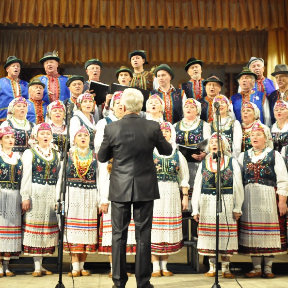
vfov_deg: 31.6
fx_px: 508
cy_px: 144
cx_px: 121
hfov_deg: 31.6
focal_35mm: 54
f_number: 4
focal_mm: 28
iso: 3200
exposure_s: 1/100
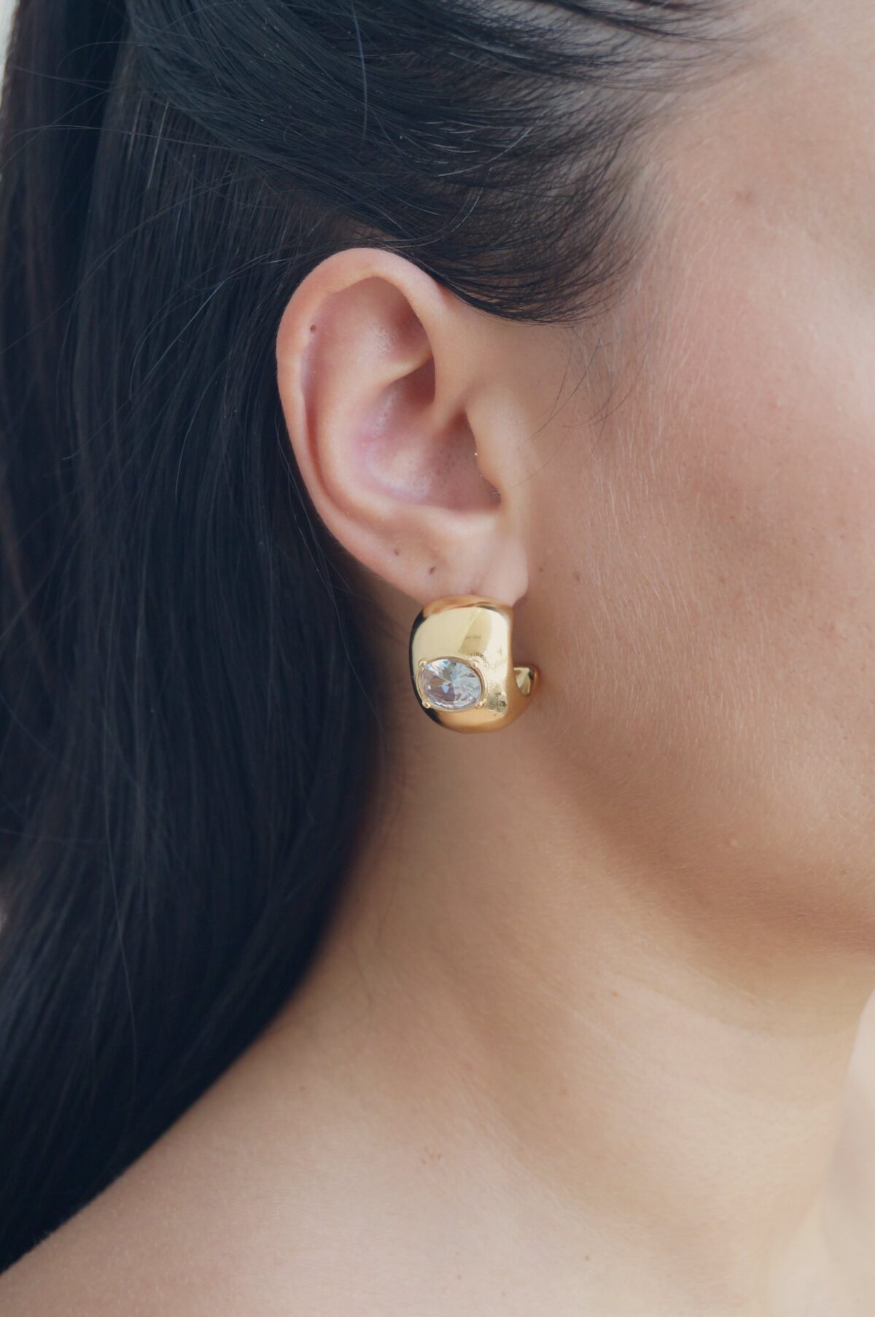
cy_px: 658
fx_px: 2448
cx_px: 438
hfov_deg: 20.3
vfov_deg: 30.1
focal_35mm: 67
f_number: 5.6
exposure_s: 1/160
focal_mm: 45
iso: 500
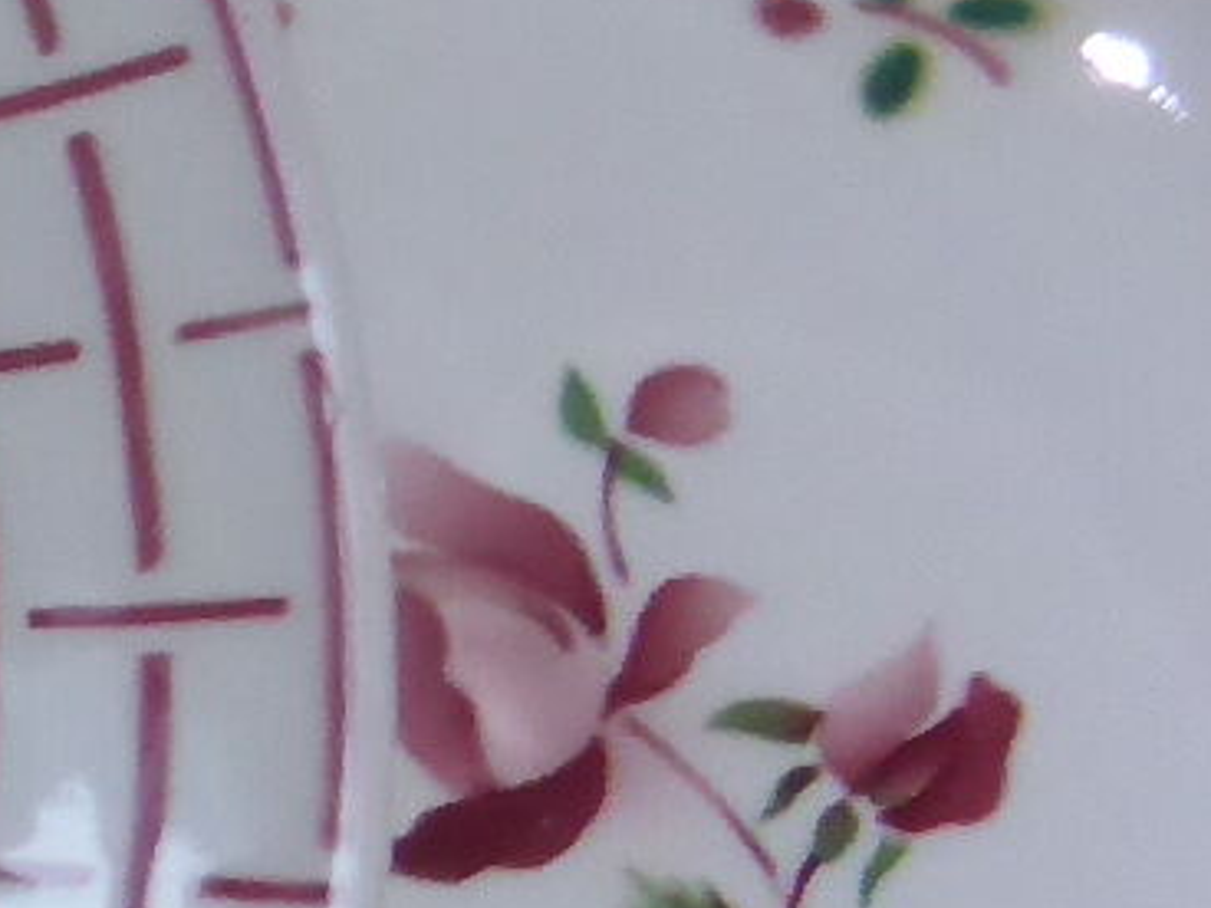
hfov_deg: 9.8
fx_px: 6087
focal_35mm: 174
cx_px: -1879
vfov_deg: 8.3
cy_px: 1477
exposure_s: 1/40
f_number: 3.3
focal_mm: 4.3
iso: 400
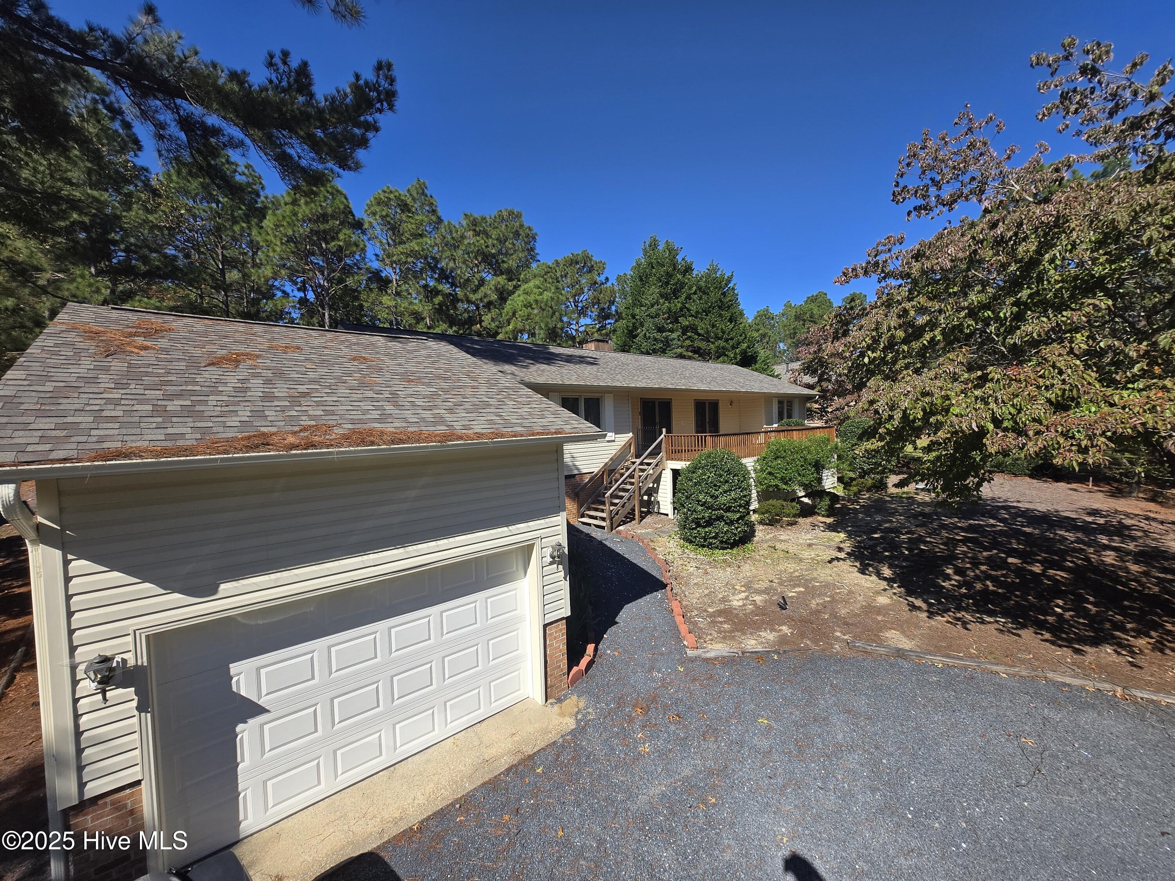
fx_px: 441
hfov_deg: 106.2
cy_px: 440
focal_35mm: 13
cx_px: 588
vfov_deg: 89.9
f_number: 2.2
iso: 25
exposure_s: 1/1090
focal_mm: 1.7
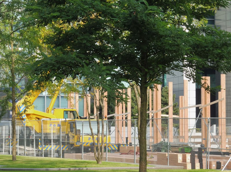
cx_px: 116
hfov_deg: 14.4
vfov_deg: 10.8
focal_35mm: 137
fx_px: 912
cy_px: 86
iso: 125
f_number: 6.3
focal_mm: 24.4
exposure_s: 1/100
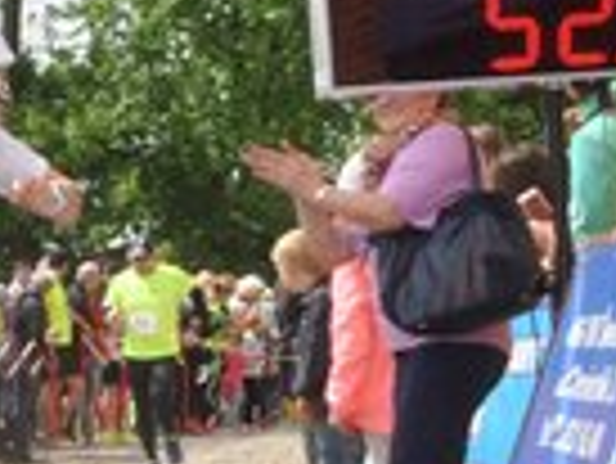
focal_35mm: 150
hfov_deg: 11.5
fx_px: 2672
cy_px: 252
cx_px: -701
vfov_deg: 9.9
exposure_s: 1/200
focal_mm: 22
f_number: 25
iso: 640
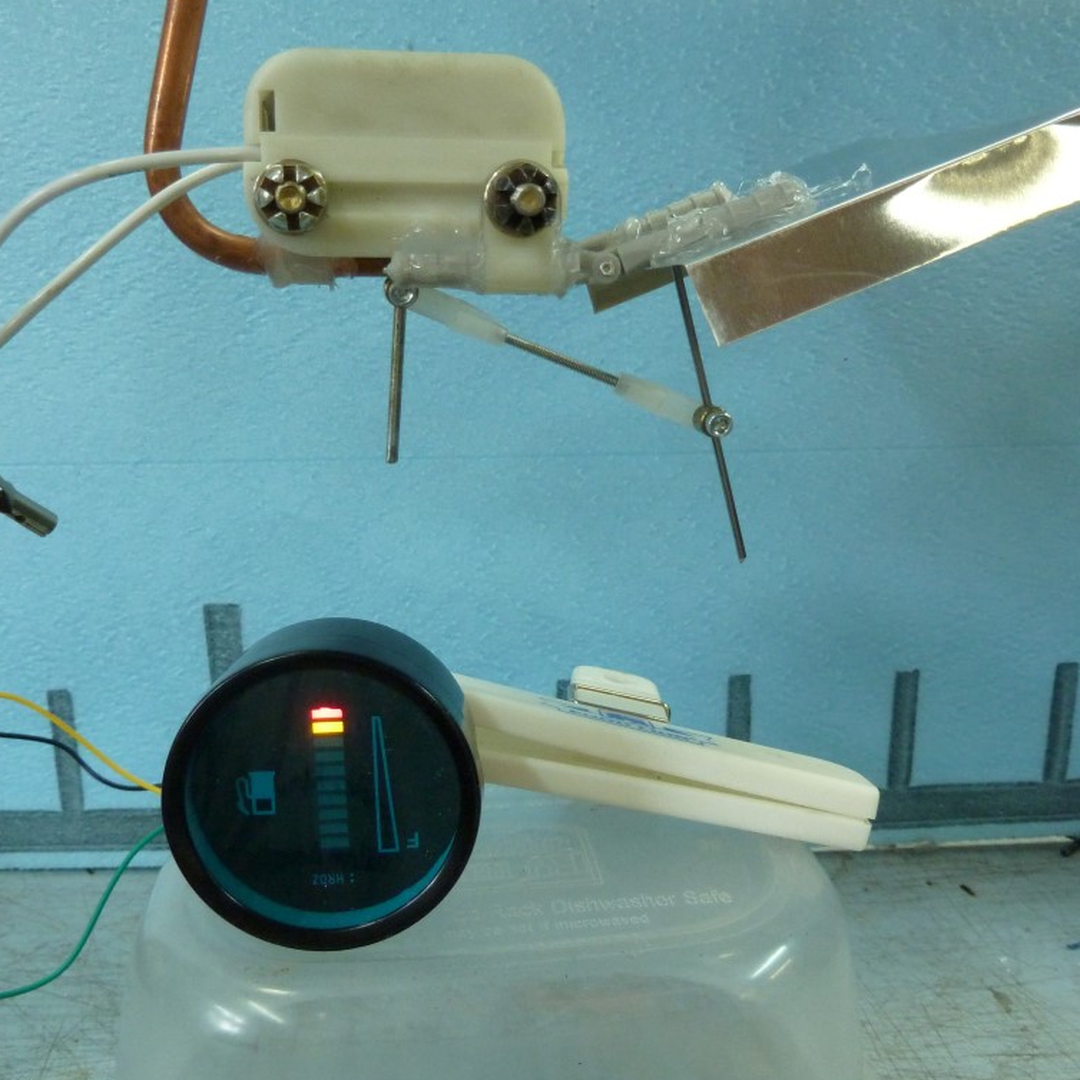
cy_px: 540
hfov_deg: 54.0
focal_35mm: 30
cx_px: 533
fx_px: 1059
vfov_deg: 54.0
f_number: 3.3
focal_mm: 4.1
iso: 400
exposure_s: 1/30
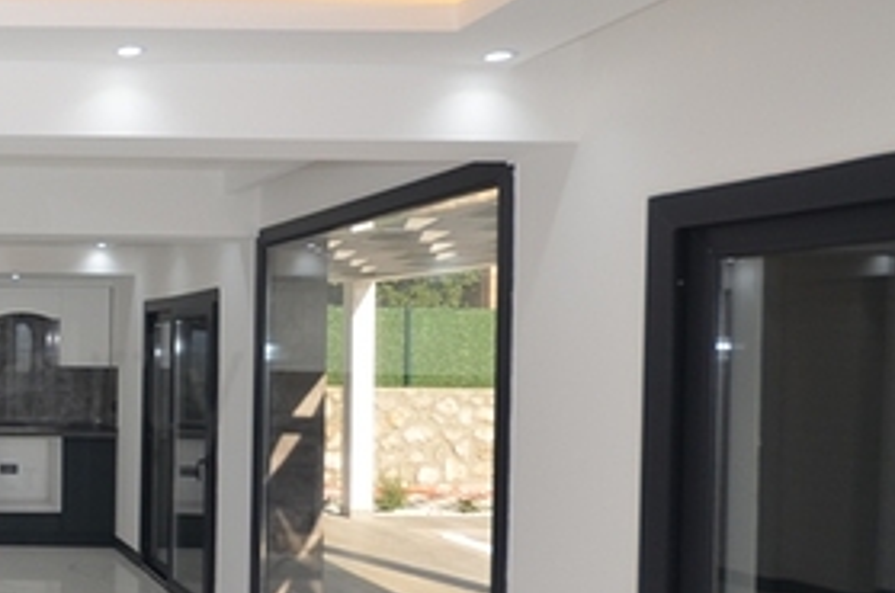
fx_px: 968
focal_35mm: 39
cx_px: -143
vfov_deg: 34.0
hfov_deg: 38.6
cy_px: 353
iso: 400
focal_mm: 10
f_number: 7.1
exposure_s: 1/125
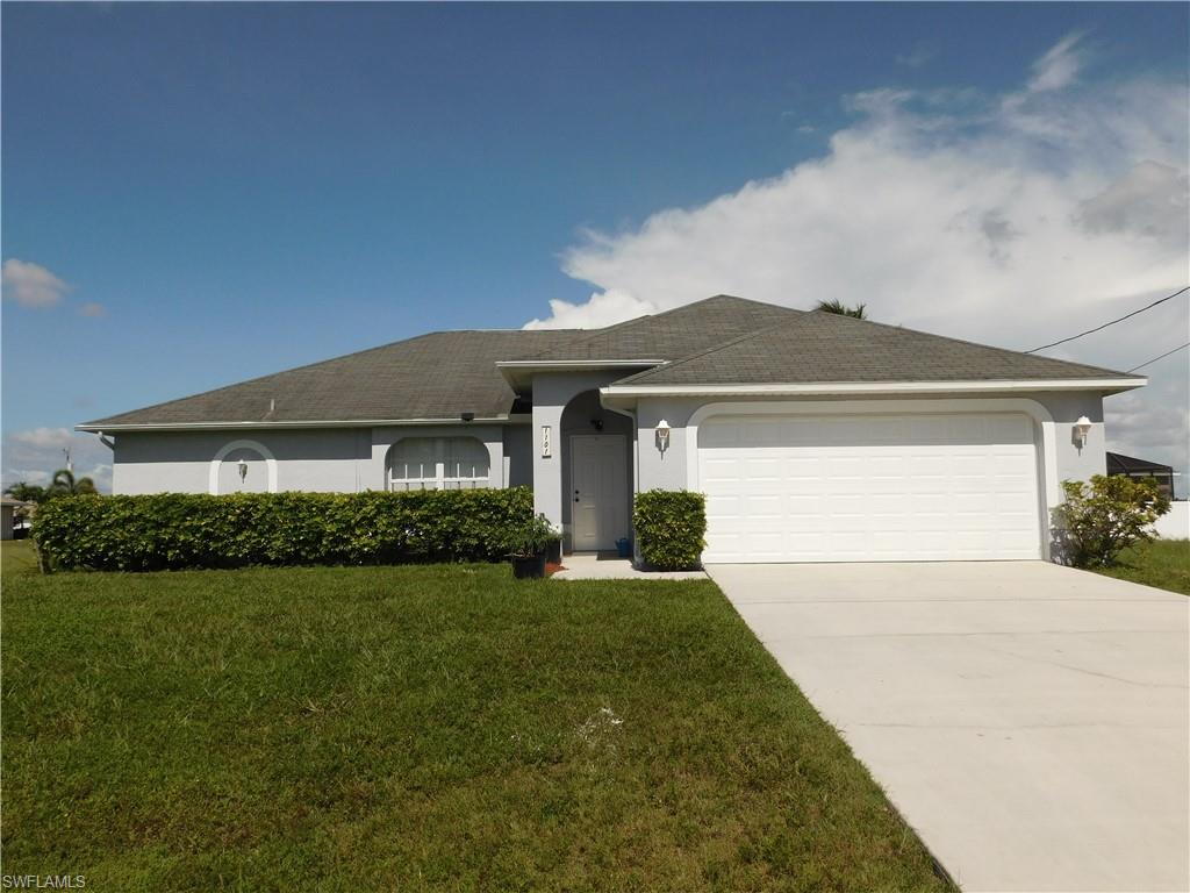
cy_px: 446
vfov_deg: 49.7
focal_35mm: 28
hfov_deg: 63.4
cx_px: 595
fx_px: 963
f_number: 6.4
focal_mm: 4.9
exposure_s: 1/1000
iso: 125
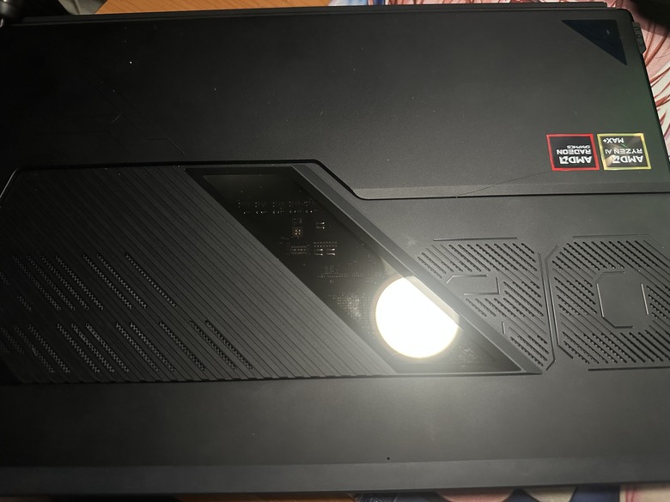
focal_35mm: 24
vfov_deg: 56.8
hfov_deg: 71.6
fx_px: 465
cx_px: 335
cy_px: 251
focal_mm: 6.86
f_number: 1.78
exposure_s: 1/60
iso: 400
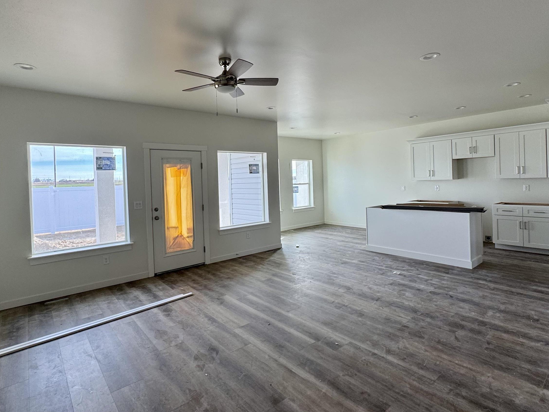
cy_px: 182
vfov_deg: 68.5
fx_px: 301
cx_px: 261
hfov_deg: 84.6
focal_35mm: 19
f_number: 2.2
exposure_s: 1/99
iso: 40
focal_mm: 2.22
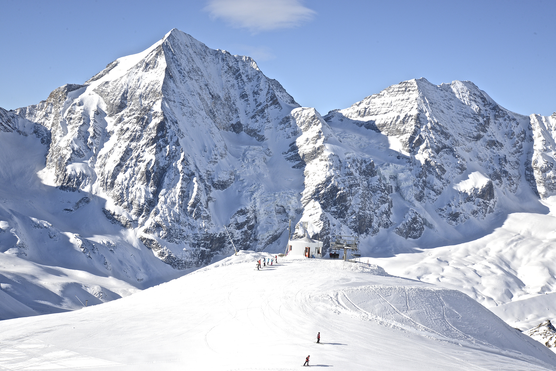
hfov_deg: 36.2
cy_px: 186
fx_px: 850
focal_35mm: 55
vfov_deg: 24.6
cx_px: 278
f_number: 18
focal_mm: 55
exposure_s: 1/500
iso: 400
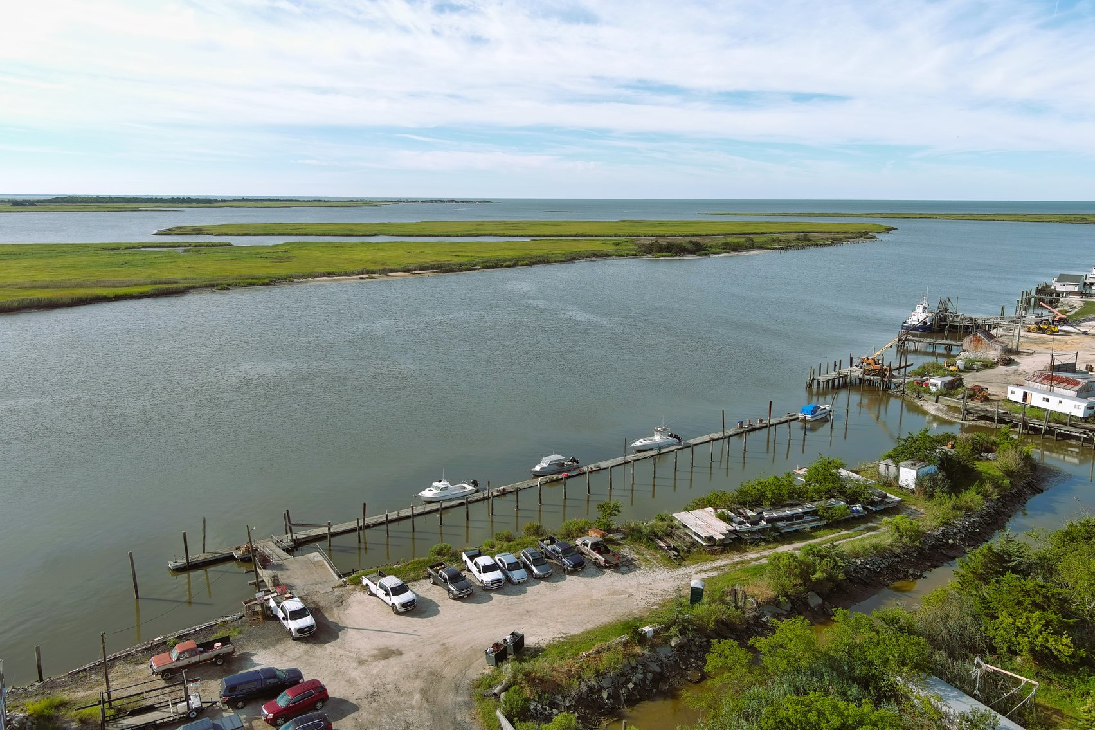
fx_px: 882
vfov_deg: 45.0
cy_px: 365
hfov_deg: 63.7
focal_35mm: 29
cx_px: 548
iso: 100
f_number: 2.8
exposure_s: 1/1250
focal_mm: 10.57
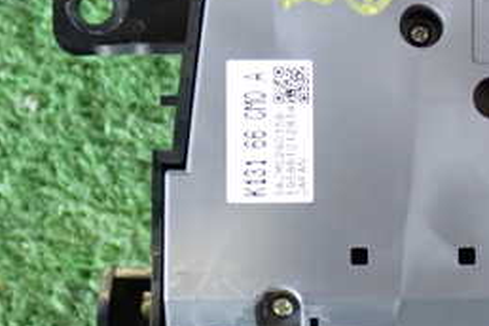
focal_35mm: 121
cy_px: 155
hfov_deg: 16.7
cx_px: 445
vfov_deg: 11.3
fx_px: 1643
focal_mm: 9.01
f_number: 3.2
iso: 800
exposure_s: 1/40
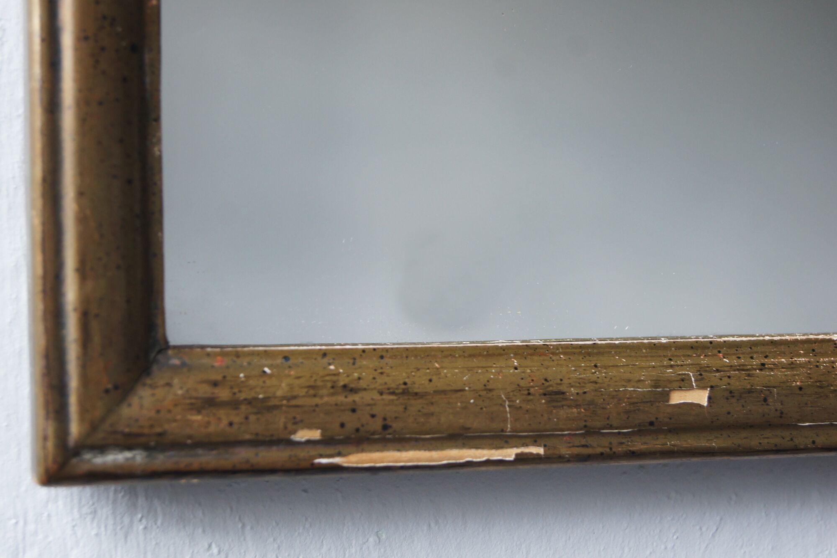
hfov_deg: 24.6
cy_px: 279
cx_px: 418
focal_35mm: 82
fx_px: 1918
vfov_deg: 16.6
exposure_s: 1/25
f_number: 5.6
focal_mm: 55
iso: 400
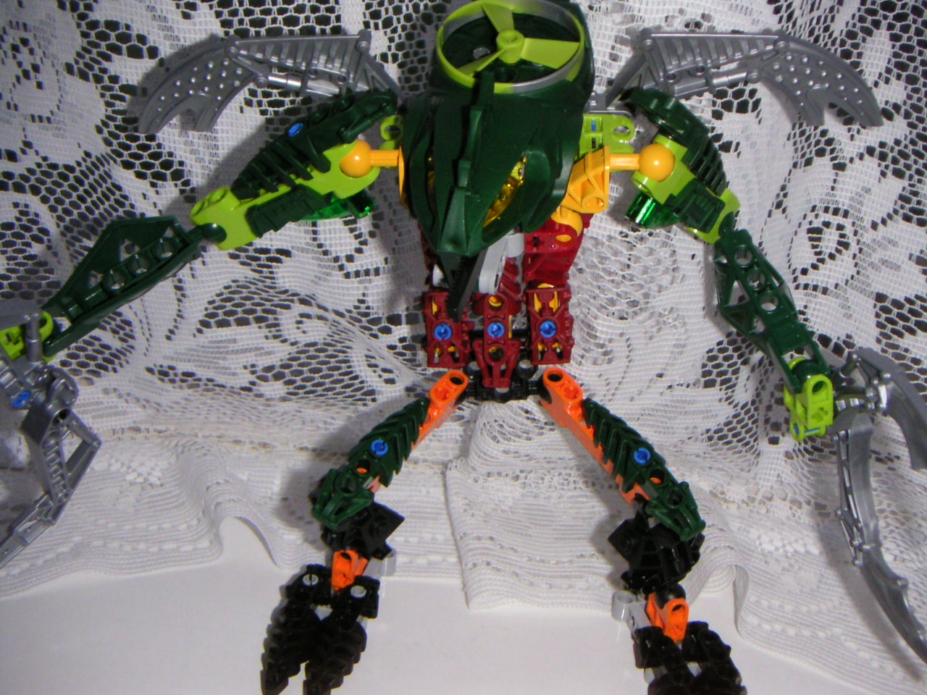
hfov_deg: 40.4
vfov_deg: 30.9
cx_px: 464
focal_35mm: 47
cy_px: 348
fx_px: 1259
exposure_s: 1/45
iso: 200
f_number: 6.7
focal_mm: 6.1
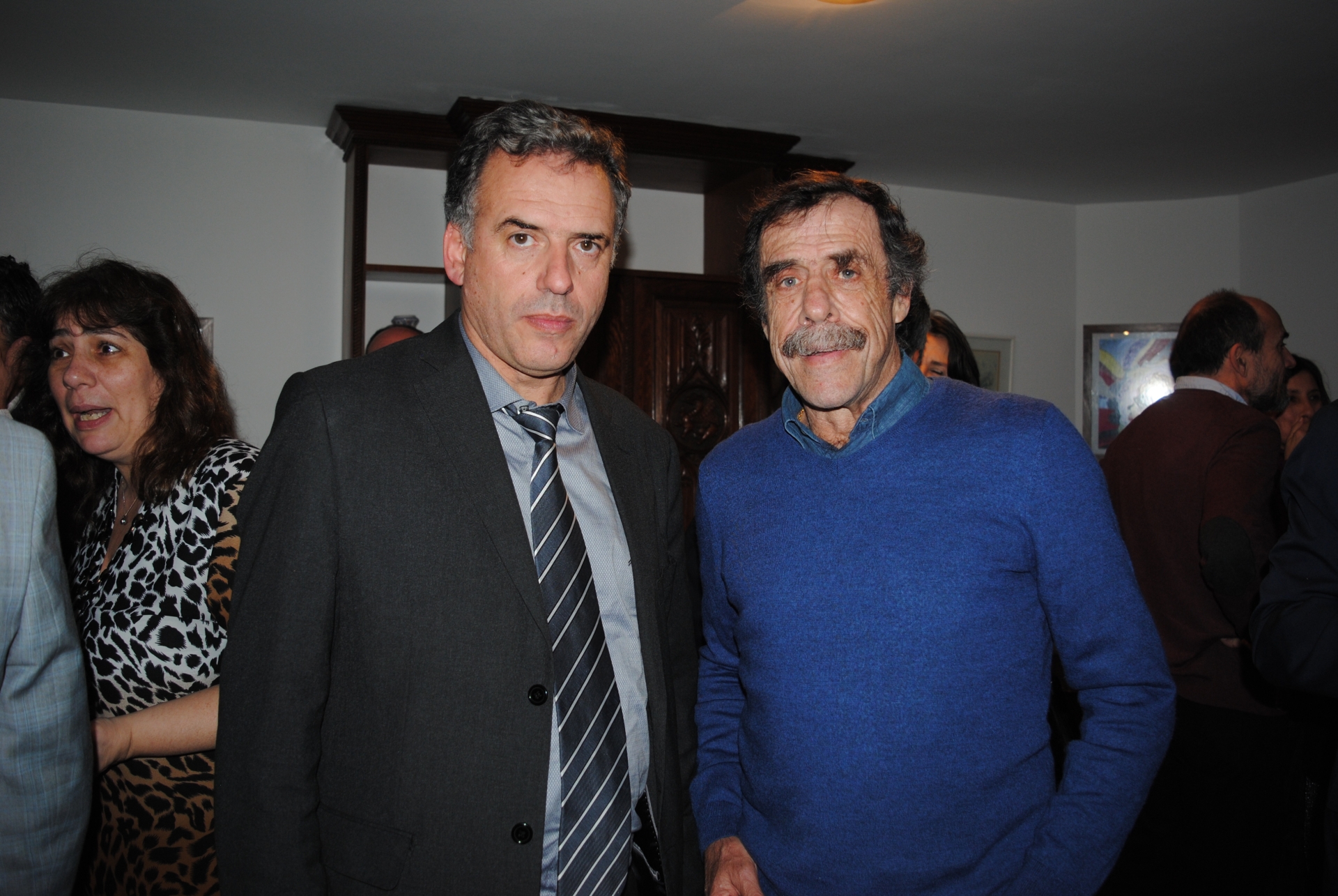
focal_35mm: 30
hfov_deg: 61.9
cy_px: 448
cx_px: 669
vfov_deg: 43.7
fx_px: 1116
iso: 200
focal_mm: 20
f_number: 3.8
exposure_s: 1/60
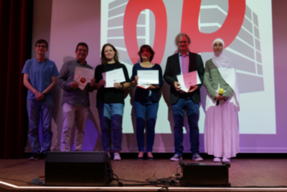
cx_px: 144
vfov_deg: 29.9
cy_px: 96
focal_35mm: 45
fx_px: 359
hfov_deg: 43.6
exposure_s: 1/20
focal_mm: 45
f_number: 5
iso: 400
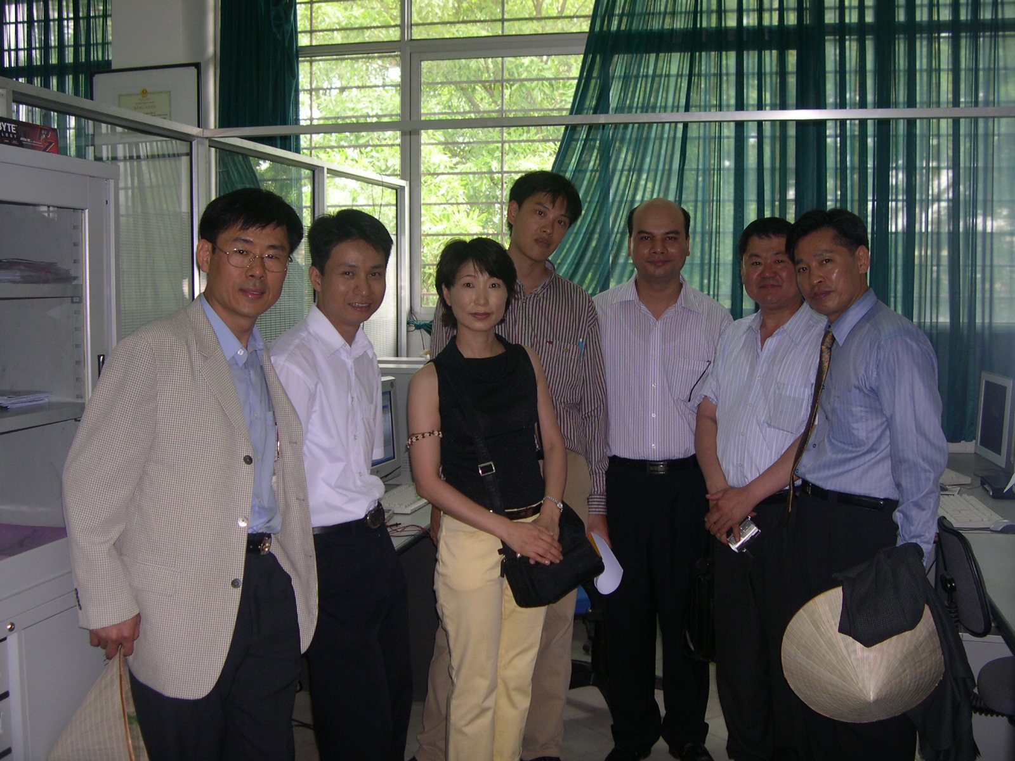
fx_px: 1114
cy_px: 380
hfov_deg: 49.0
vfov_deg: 37.7
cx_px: 508
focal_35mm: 38
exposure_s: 1/60
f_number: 2.8
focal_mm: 8
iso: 100
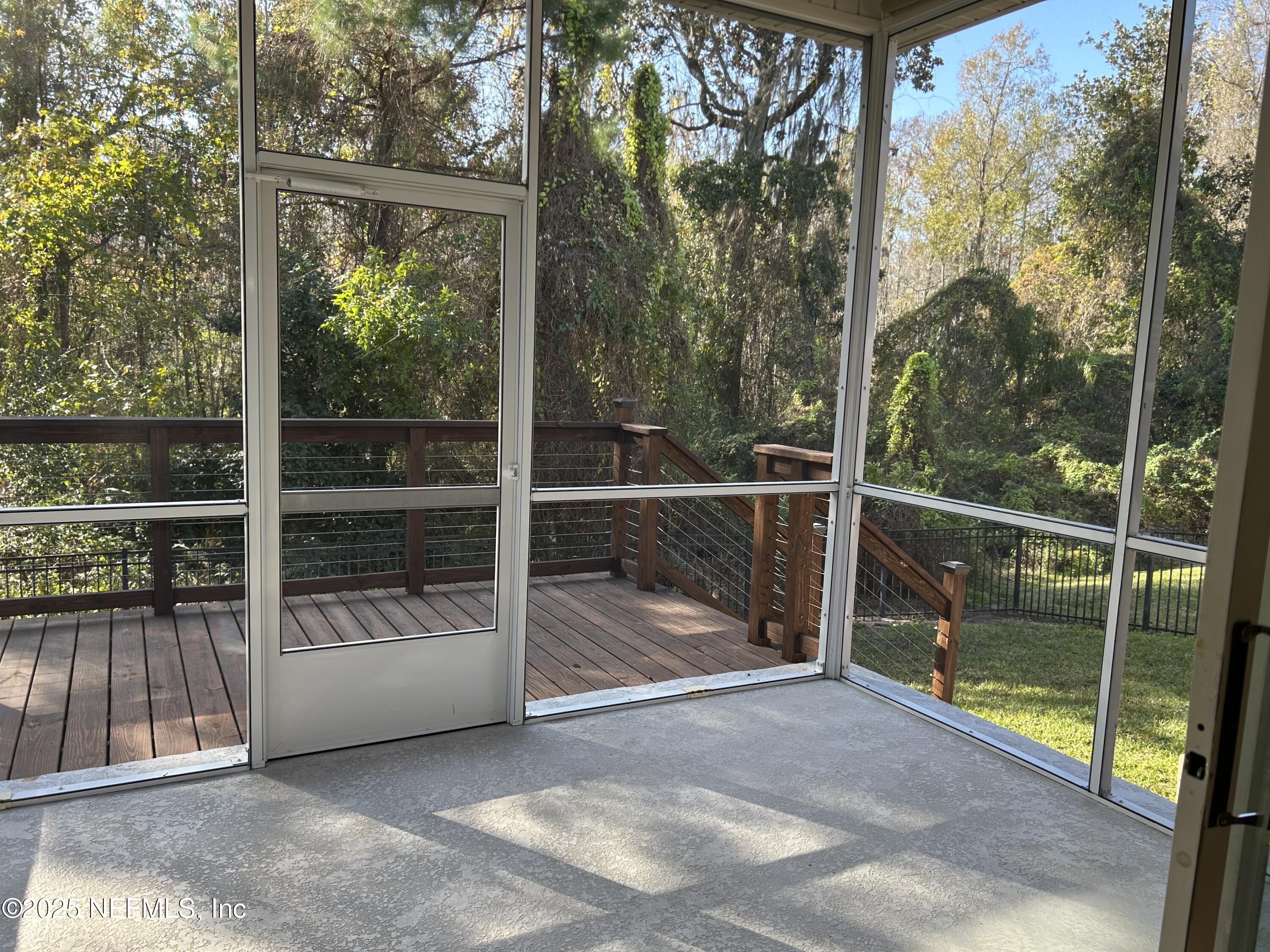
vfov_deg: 53.1
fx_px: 954
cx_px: 635
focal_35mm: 26
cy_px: 476
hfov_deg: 67.3
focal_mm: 5.7
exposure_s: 1/242
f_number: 1.5
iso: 40
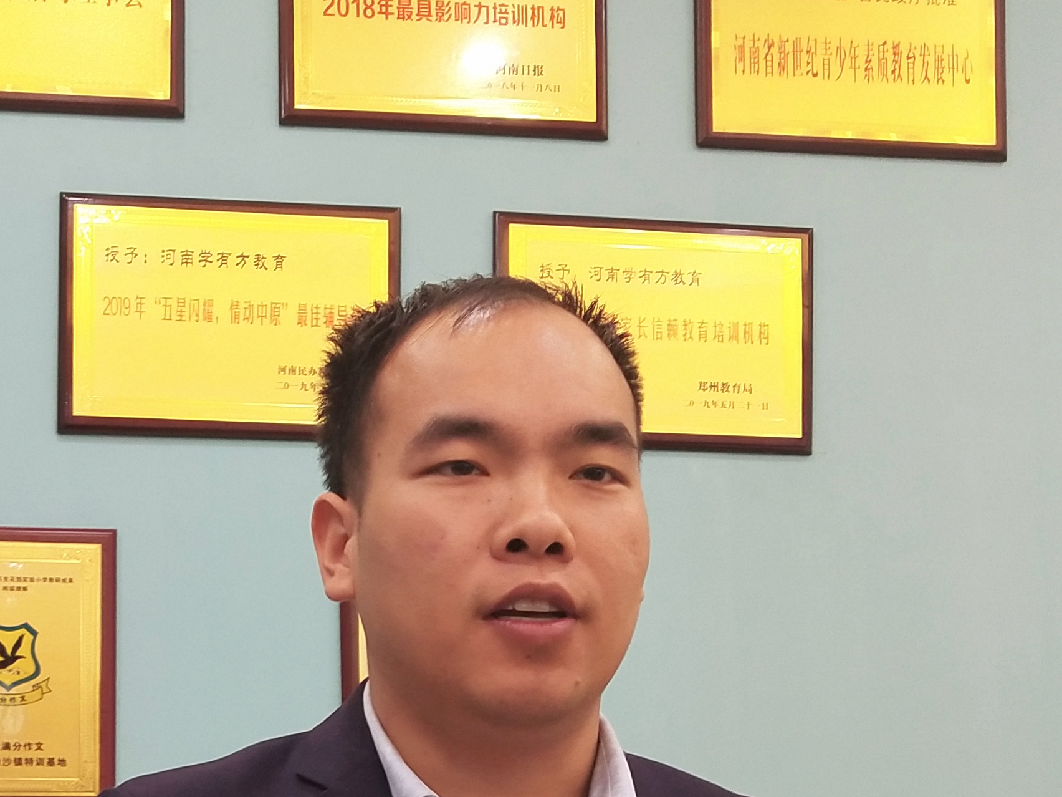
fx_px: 2178
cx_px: 278
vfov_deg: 20.3
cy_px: 725
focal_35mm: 71
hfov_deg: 27.1
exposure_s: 1/50
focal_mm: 3.95
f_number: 1.8
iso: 301
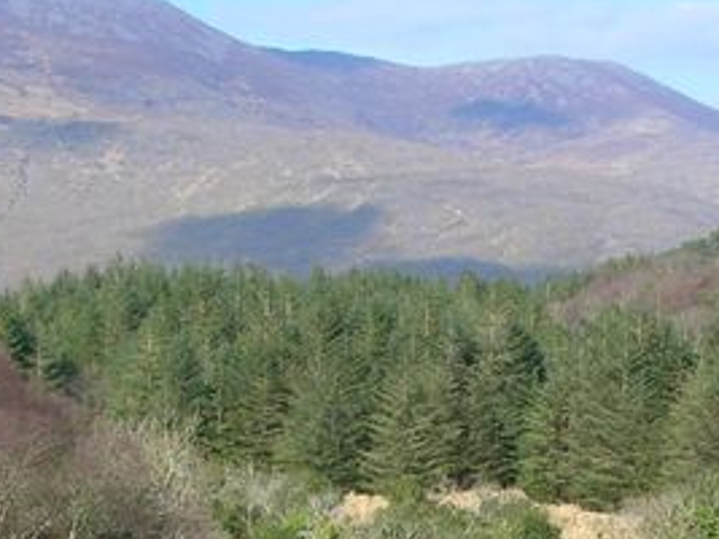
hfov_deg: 18.7
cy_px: 755
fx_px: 2180
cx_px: 310
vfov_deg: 13.4
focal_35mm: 105
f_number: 8.5
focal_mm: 5.8
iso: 50
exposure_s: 1/50.2
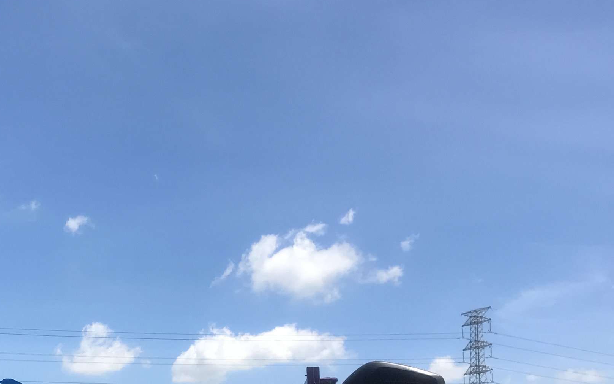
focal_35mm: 74
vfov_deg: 17.3
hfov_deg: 27.1
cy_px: 375
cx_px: 86
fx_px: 1238
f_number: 1.8
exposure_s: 1/2283
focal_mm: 3.99
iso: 20
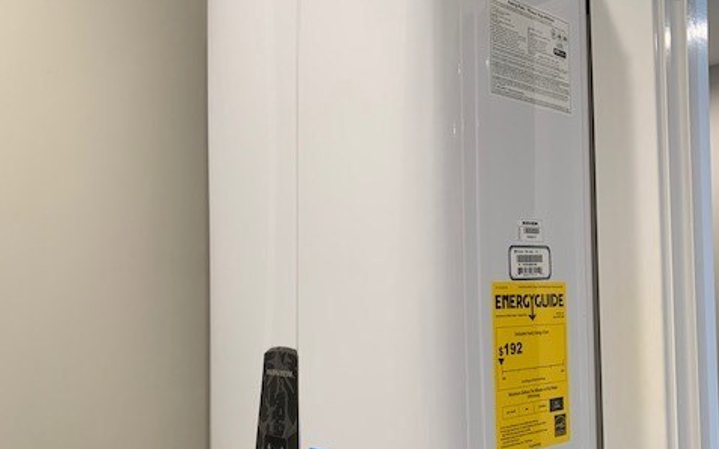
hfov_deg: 52.8
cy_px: 283
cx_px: 360
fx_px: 725
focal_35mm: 37
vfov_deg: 34.2
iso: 64
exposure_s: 1/60
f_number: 1.8
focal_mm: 4.25
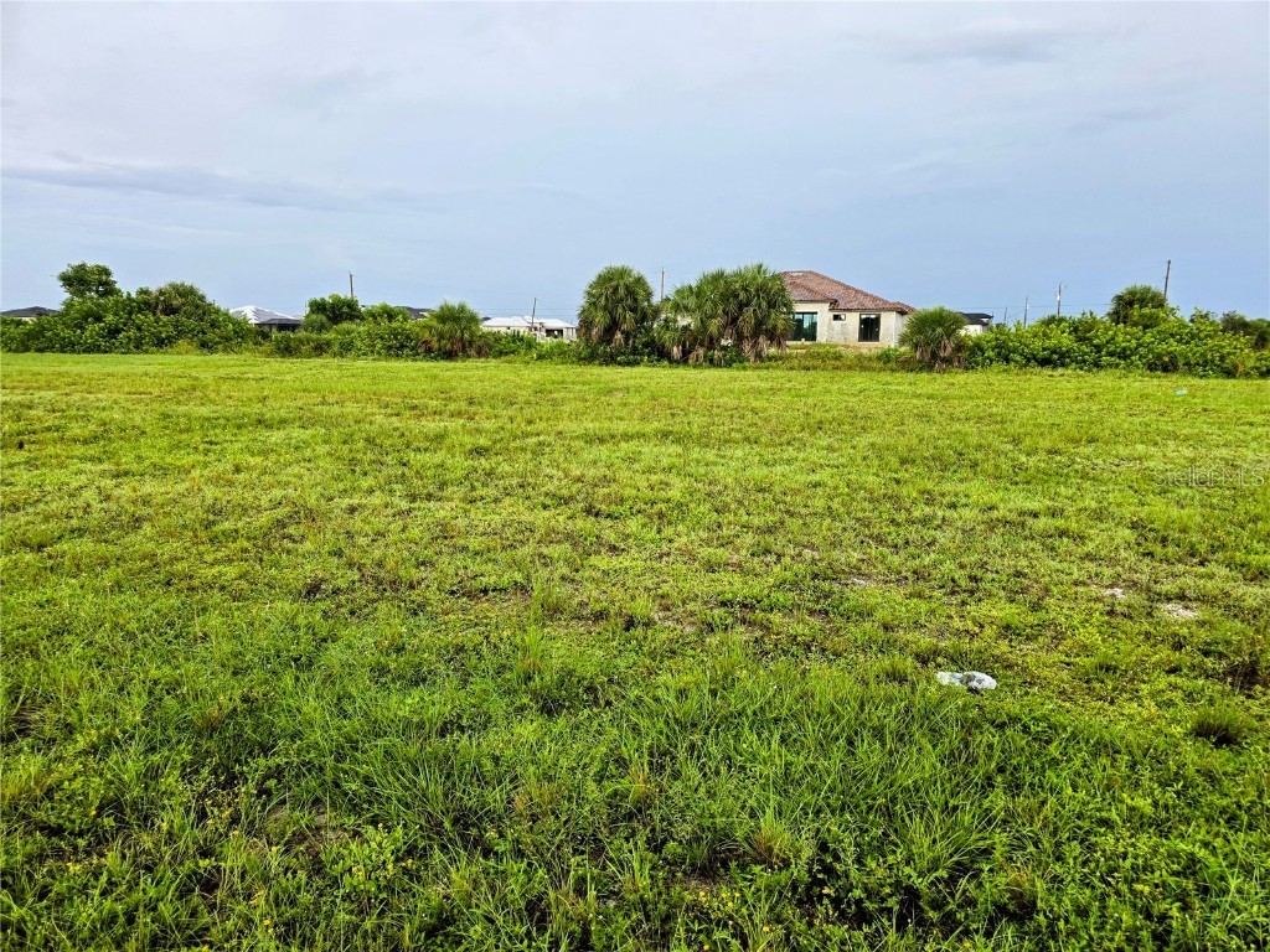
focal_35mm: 23
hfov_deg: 73.9
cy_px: 476
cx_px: 635
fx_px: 844
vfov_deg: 58.9
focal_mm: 6.3
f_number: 1.7
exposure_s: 1/180
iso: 64
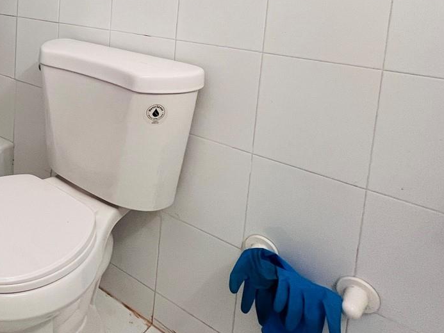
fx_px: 385
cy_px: 17
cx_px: -37
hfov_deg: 45.8
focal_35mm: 30
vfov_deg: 41.9
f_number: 1.8
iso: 160
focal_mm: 1.57
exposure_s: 1/99
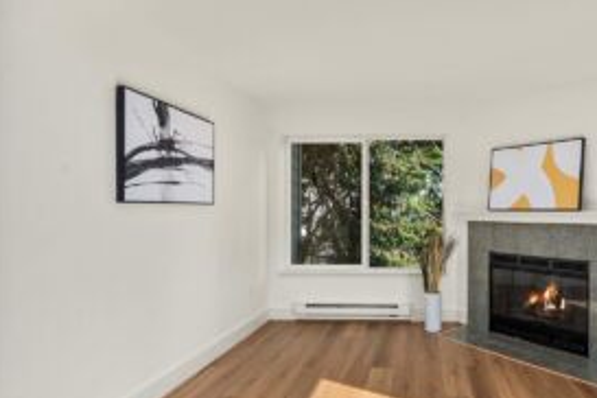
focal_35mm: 22
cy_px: 215
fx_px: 365
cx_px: 424
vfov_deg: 57.1
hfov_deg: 74.6
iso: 80
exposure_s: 1/125
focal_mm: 15
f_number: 7.1
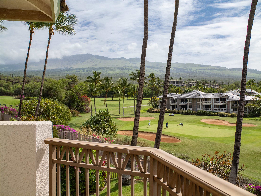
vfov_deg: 39.7
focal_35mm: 36
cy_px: 98
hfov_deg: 51.3
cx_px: 130
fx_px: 272
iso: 400
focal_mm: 18
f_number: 8
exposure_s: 1/640
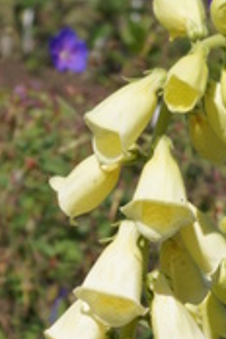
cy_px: 672
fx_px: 1902
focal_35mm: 202
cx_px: -109
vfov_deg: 9.5
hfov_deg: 6.7
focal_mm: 26
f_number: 8
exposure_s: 1/500
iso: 100
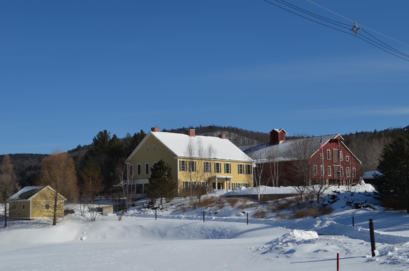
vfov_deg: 25.6
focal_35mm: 52
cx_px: 204
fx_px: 595
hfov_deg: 37.9
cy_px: 136
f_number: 10
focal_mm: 35
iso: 100
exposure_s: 1/400
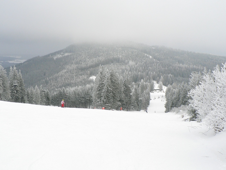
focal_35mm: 36
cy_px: 85
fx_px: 235
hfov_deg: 51.4
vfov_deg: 39.7
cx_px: 113
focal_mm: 6
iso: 100
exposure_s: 1/320
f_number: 5.6
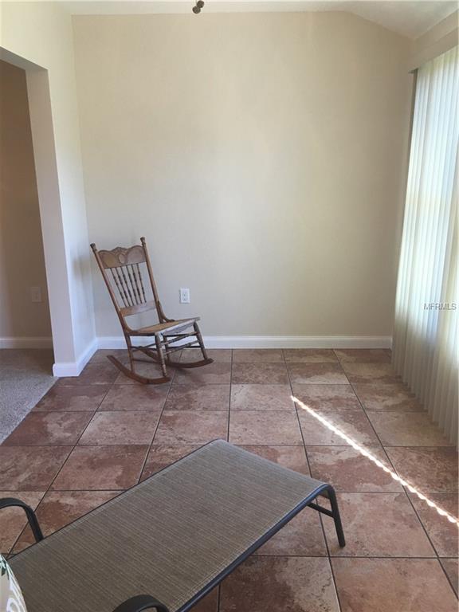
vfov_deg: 61.7
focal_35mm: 29
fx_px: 513
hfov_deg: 48.2
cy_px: 306
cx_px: 230
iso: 40
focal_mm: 4.15
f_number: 2.2
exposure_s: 1/30
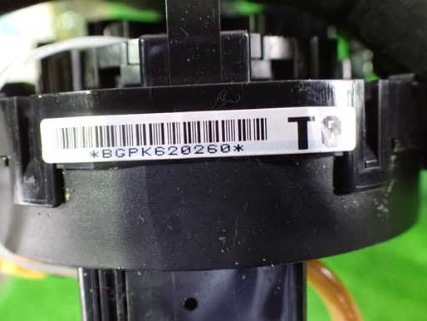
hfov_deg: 52.5
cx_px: 190
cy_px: 169
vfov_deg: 40.7
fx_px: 432
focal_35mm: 35
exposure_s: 1/30
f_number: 2.3
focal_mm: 5.4
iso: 1600
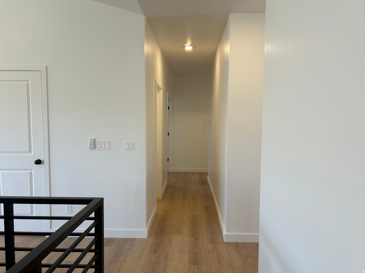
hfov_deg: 67.3
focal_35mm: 26
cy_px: 136
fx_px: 274
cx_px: 182
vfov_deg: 53.1
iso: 64
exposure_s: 1/120
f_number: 1.5
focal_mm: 5.7
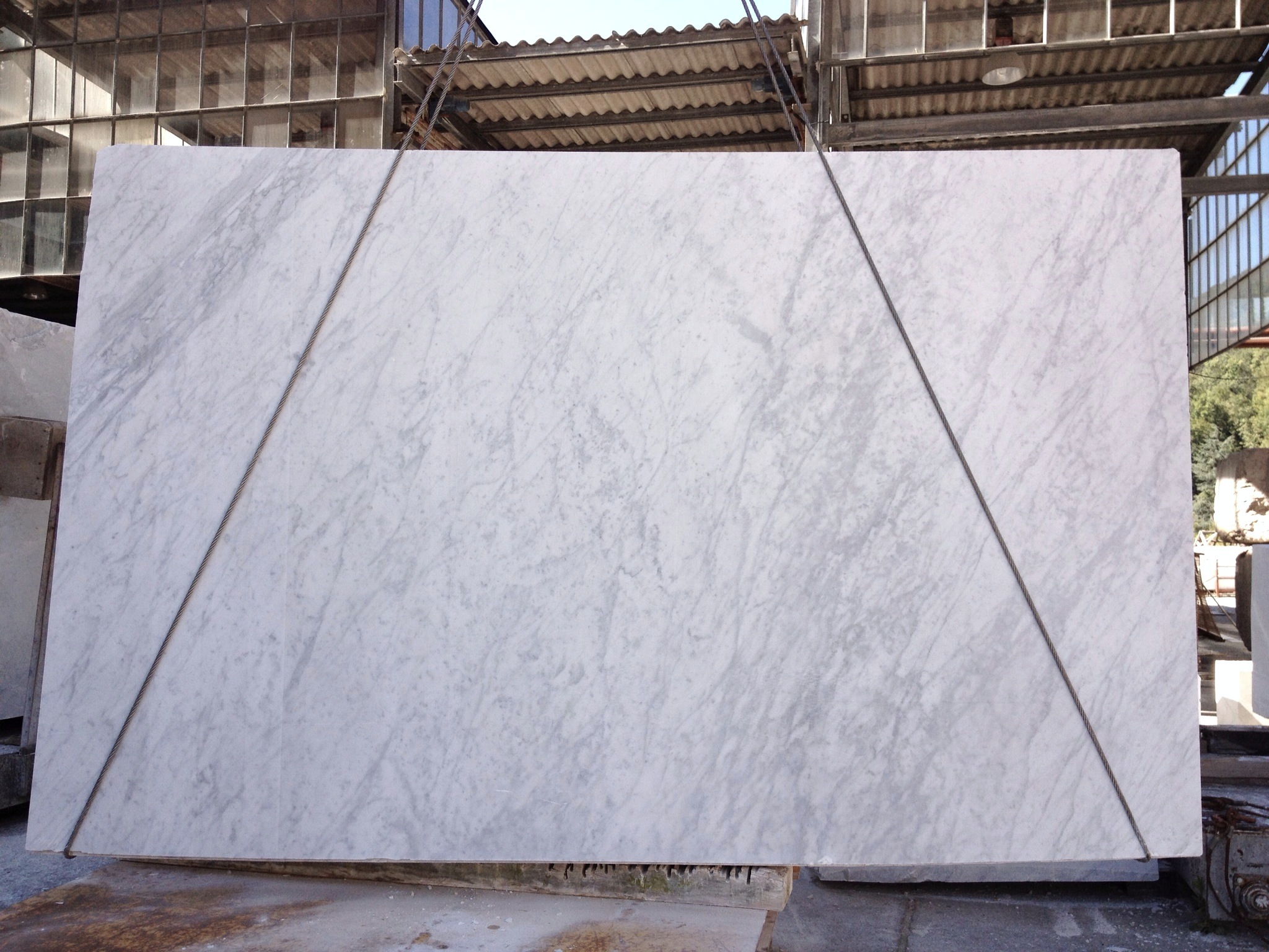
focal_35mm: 35
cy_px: 476
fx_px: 1283
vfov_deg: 40.7
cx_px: 634
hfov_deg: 52.6
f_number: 2.4
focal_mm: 4.28
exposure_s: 1/525
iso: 50
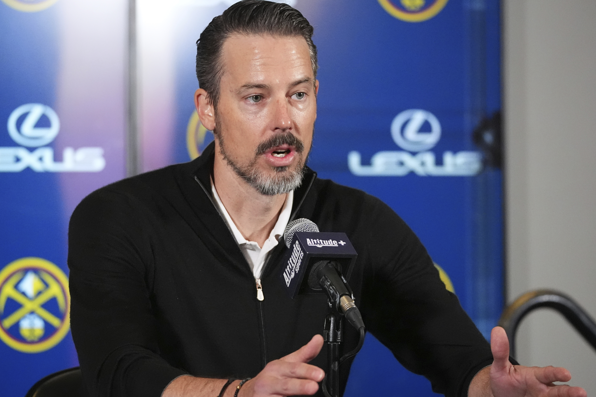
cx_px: 270
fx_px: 4370
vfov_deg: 5.2
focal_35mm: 264
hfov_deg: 7.8
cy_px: 202
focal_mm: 239
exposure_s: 1/200
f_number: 5.6
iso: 8000
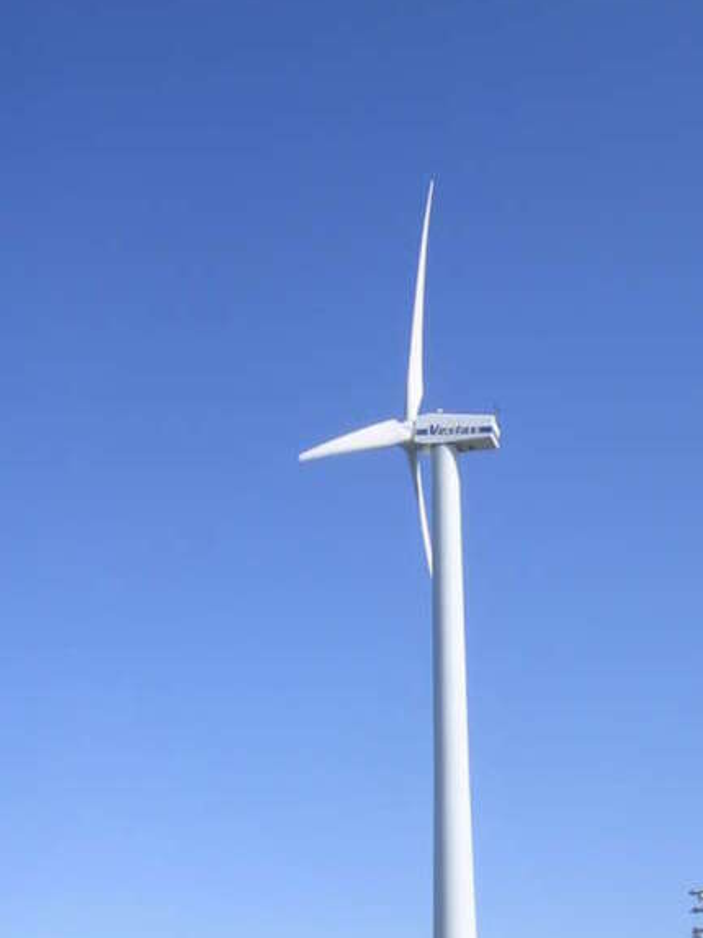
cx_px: 476
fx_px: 1436
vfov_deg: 36.0
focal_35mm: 53
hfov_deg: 27.3
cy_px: 565
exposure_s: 1/308
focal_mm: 5.8
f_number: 5.6
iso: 100
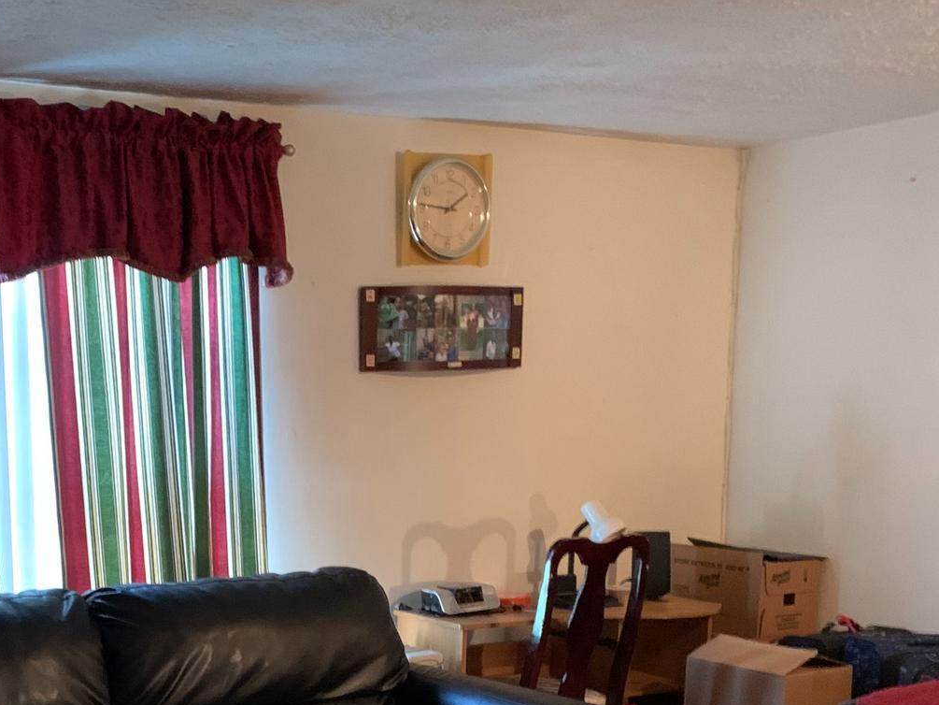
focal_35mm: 53
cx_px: 214
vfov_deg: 26.2
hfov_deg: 35.2
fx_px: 1438
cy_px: 687
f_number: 1.8
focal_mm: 4.25
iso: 640
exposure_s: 1/24
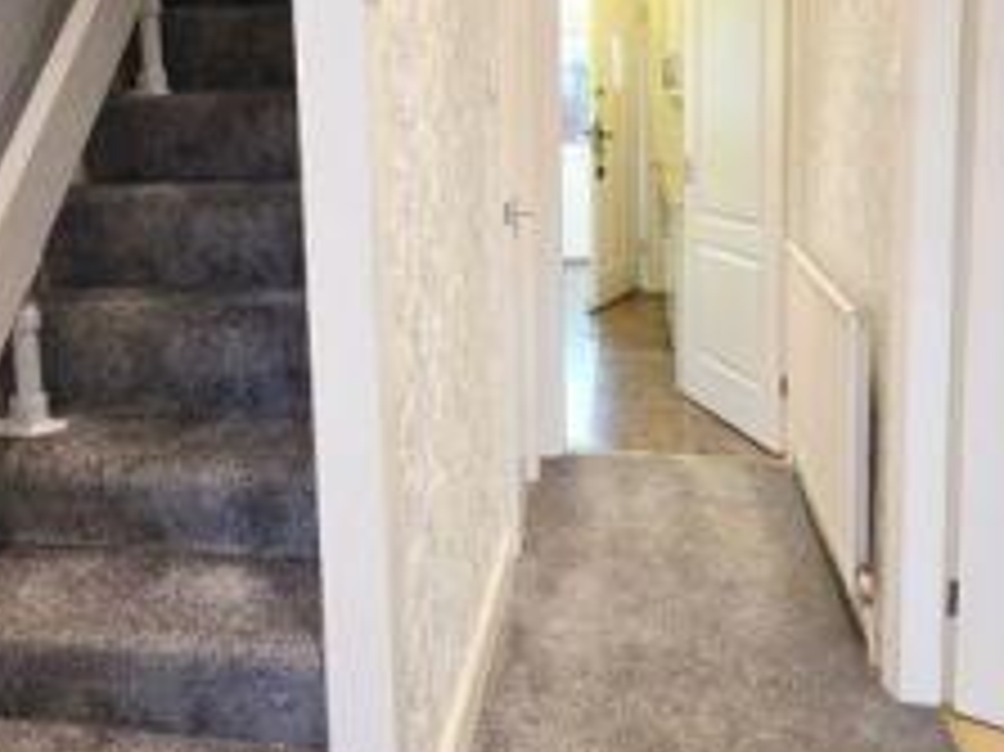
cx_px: 448
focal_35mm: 34
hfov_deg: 53.9
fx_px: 986
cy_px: 214
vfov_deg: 40.9
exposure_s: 1/50
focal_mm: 2.2
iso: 400
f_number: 1.9
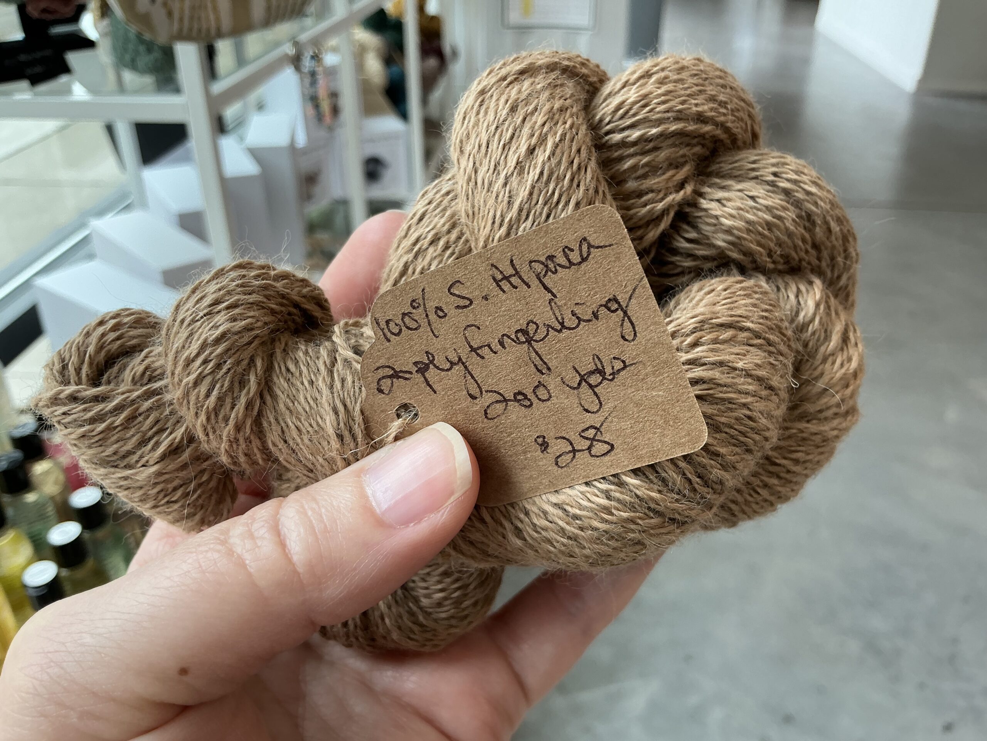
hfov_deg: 63.4
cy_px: 370
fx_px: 798
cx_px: 494
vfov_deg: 49.7
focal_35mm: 28
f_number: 1.8
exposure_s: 1/99
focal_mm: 3
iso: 25
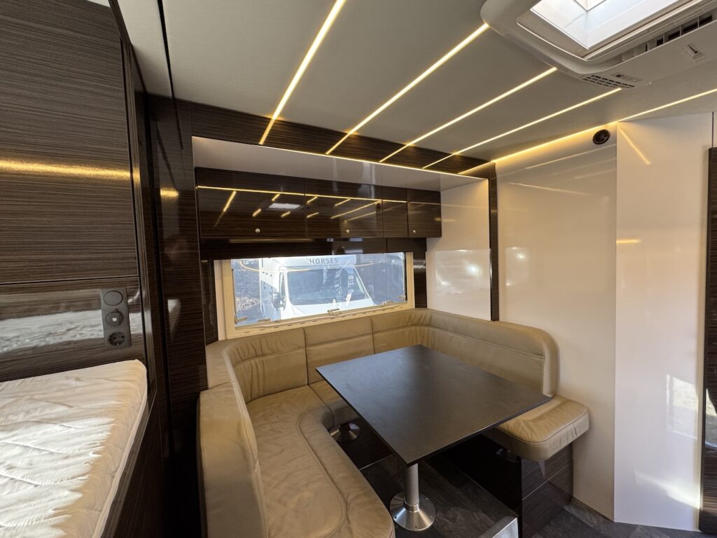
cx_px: 358
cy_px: 269
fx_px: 290
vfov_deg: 85.7
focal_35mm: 14
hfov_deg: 102.1
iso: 200
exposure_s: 1/99
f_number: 2.2
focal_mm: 2.22
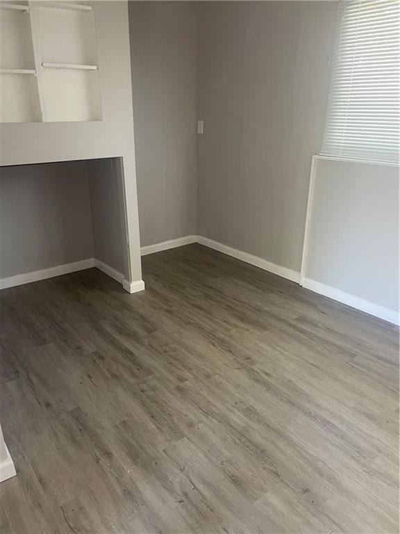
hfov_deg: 54.9
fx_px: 385
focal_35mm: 25
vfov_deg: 69.4
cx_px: 200
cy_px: 267
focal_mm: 5.1
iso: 200
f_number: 1.6
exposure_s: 1/60
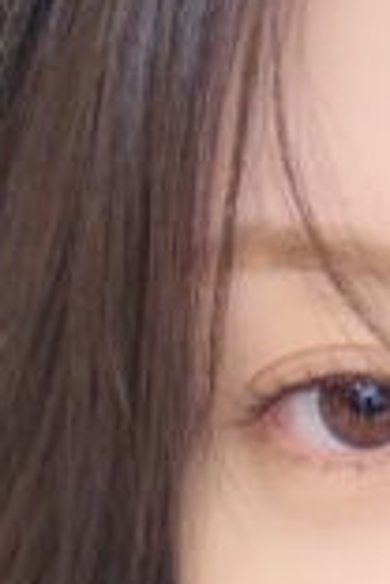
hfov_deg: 2.2
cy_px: 1239
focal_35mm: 628
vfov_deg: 3.3
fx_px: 10204
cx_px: 701
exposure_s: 1/100
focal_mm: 85
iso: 800
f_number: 4
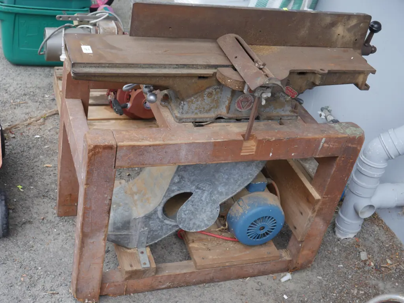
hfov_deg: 41.2
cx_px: 202
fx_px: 537
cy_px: 152
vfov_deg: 31.5
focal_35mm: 46
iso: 200
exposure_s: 1/125
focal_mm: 23
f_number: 5.6
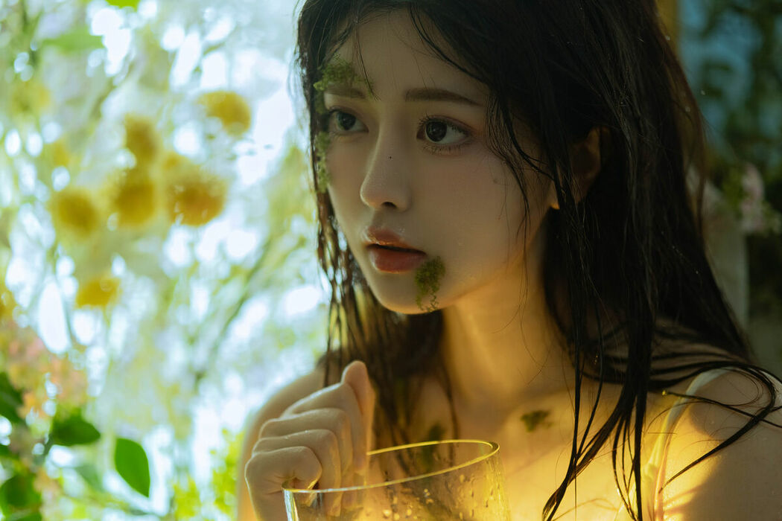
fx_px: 1825
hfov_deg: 24.2
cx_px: 391
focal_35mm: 84
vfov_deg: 16.3
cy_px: 260
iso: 500
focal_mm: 56
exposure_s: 1/250
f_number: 1.4
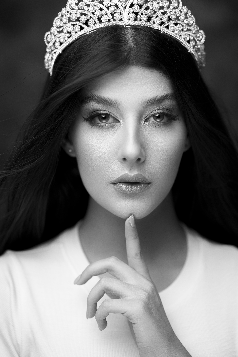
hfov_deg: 14.3
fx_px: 952
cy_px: 163
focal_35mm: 96
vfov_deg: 21.2
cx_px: 131
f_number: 2.2
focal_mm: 85
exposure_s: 1/250
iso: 400
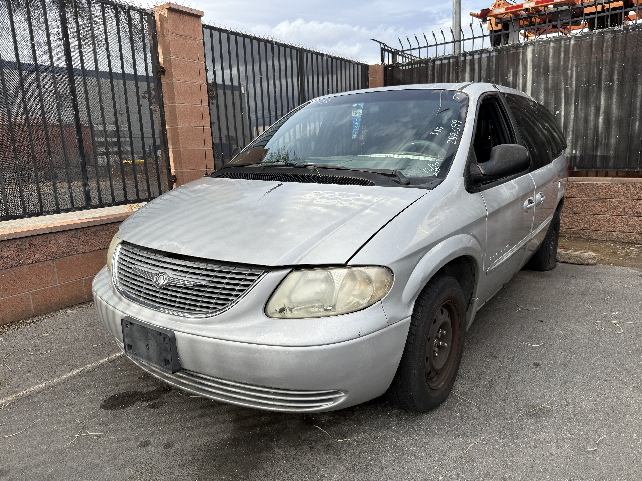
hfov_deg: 71.6
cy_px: 240
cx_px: 321
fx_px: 445
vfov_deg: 56.8
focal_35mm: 24
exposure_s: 1/1901
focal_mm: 6.76
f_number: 1.78
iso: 80
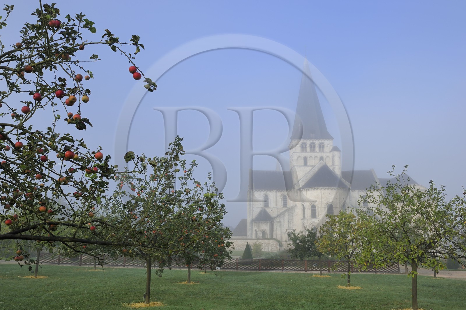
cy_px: 155
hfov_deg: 65.5
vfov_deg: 46.3
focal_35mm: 28
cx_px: 233
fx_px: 362
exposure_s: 1/160
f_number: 10
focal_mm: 28
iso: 200
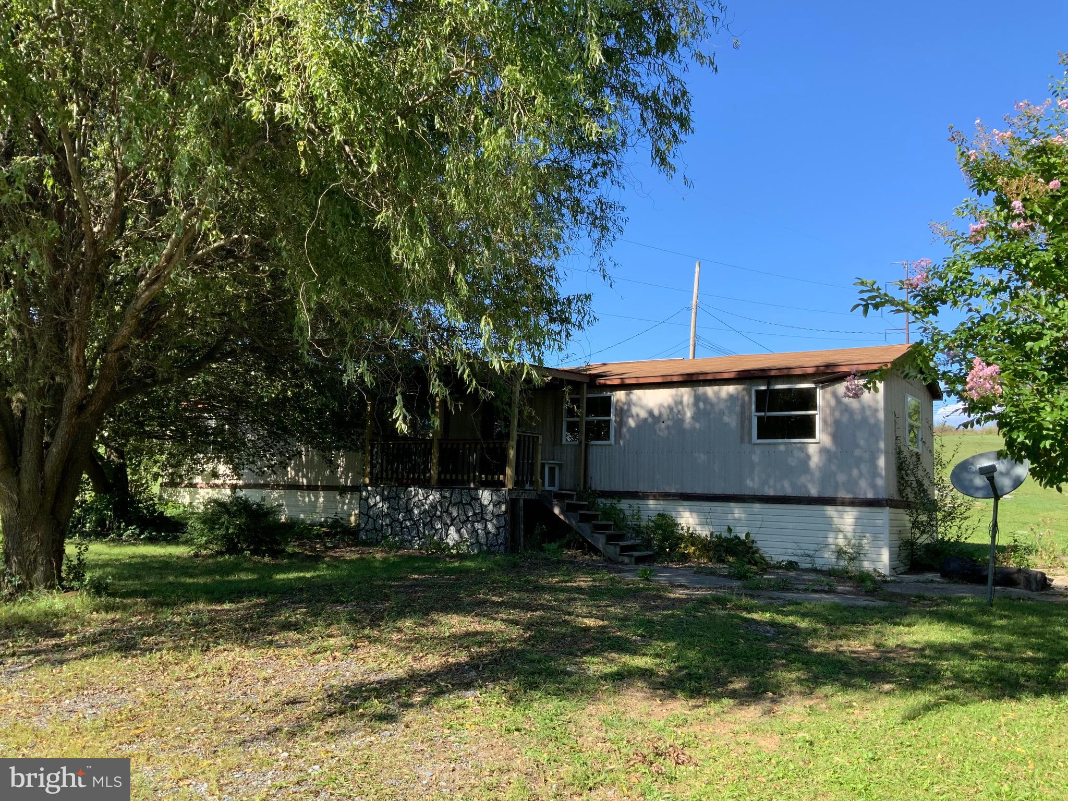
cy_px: 400
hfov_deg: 61.7
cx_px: 534
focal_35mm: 29
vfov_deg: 48.2
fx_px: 895
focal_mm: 3
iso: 16
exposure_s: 1/728
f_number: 1.8
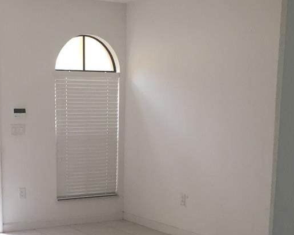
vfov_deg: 22.6
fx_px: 574
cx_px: 74
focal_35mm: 66
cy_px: 214
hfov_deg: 28.3
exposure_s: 1/30
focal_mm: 4.15
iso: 64
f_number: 2.2
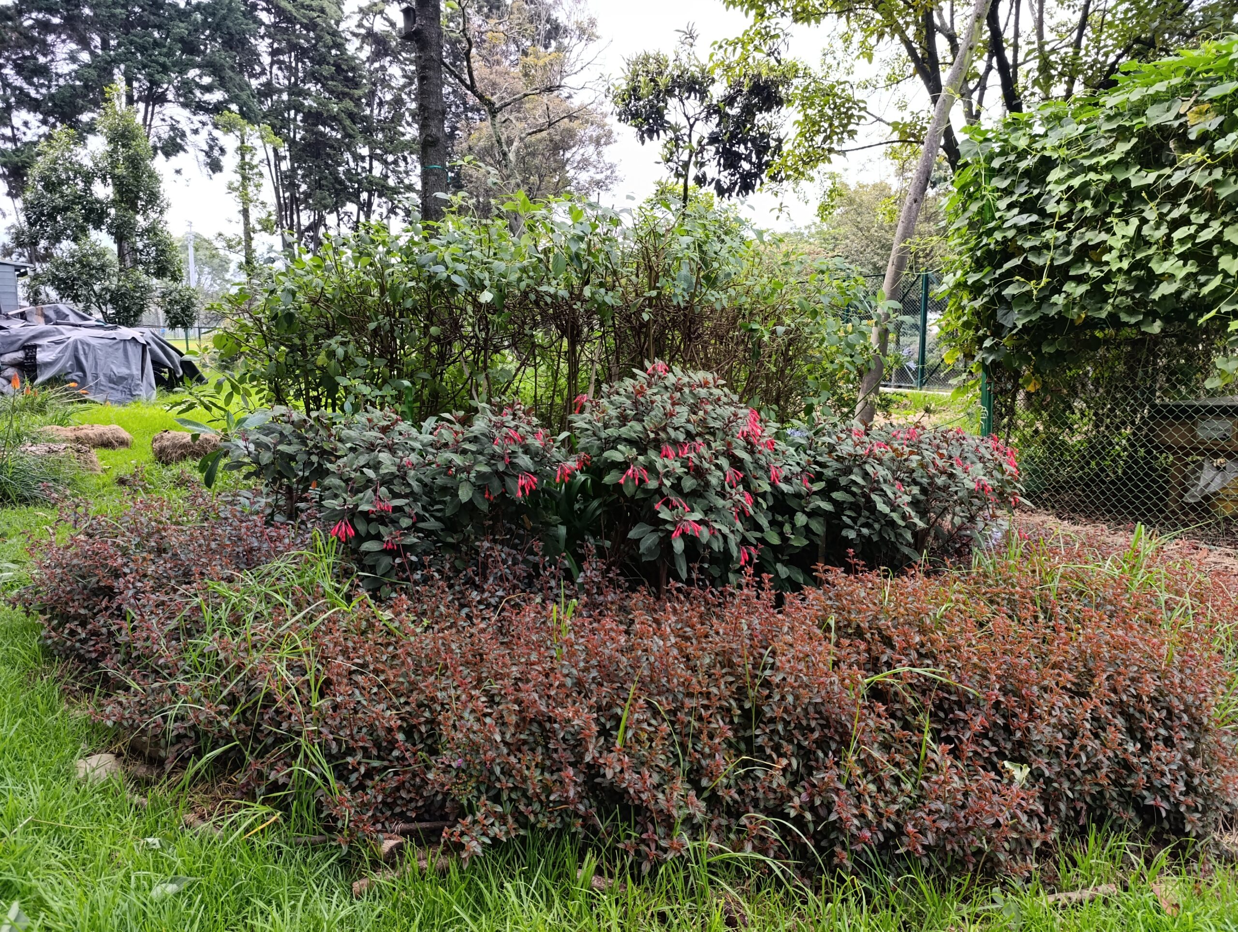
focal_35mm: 23
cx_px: 619
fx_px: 824
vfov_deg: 59.0
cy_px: 466
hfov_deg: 73.8
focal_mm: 6.14
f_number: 1.6
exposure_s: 1/120
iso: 100
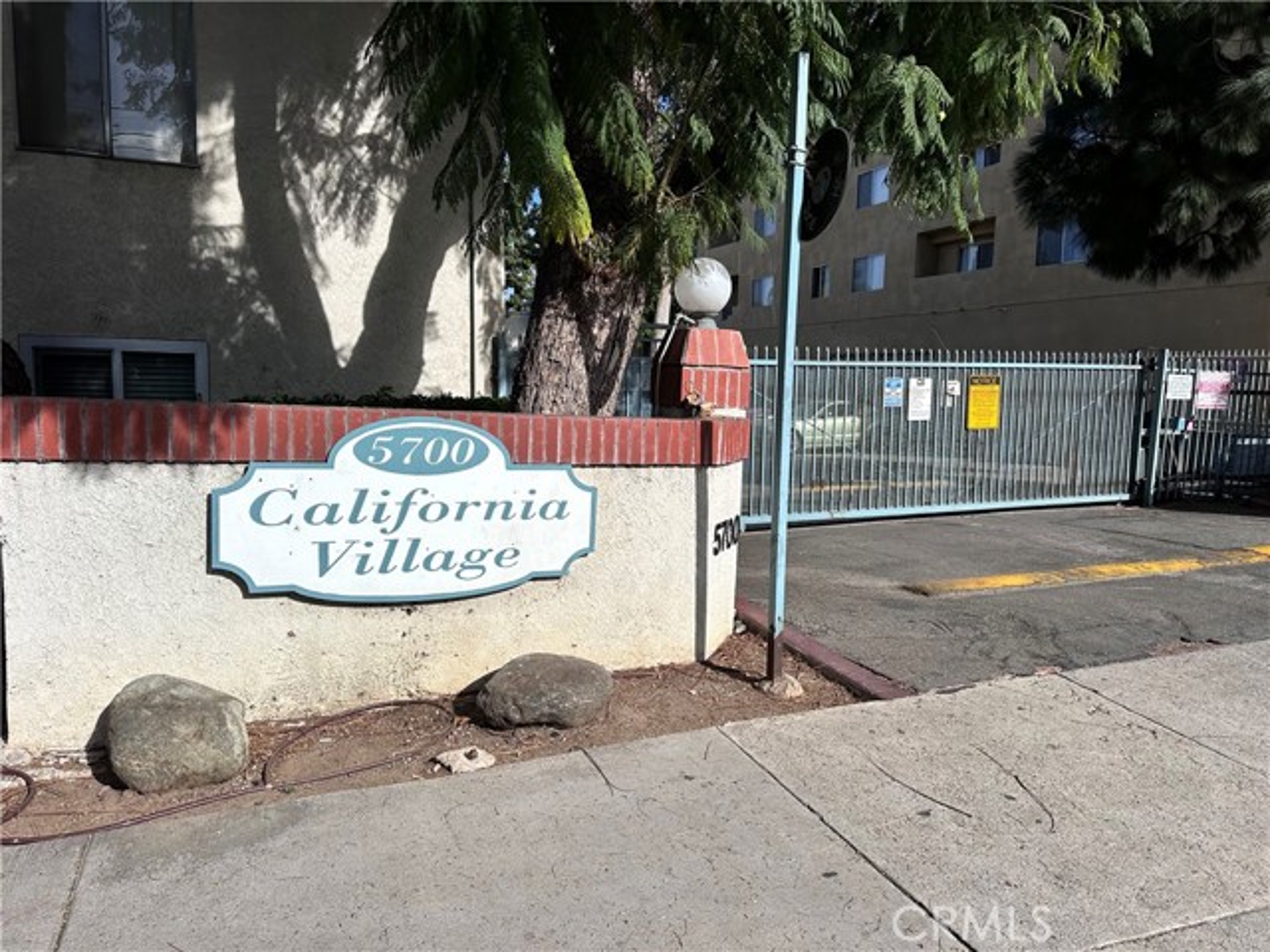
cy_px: 476
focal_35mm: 24
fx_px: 881
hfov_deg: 71.6
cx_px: 635
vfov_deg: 56.8
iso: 80
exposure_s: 1/8197
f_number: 1.78
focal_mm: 6.86
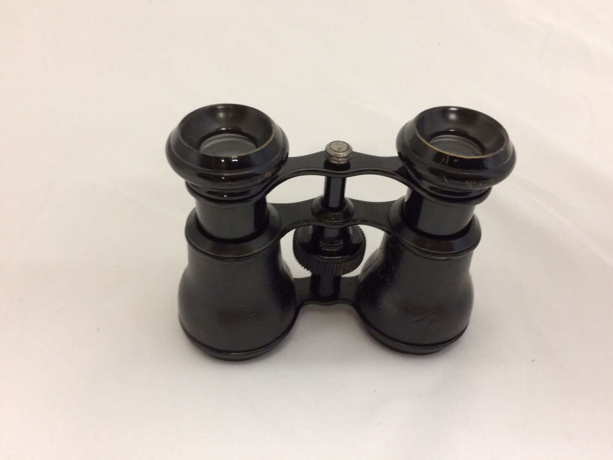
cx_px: 306
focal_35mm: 29
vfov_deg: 48.2
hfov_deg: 61.7
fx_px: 514
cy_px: 230
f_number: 2.2
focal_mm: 4.15
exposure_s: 1/33
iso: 160
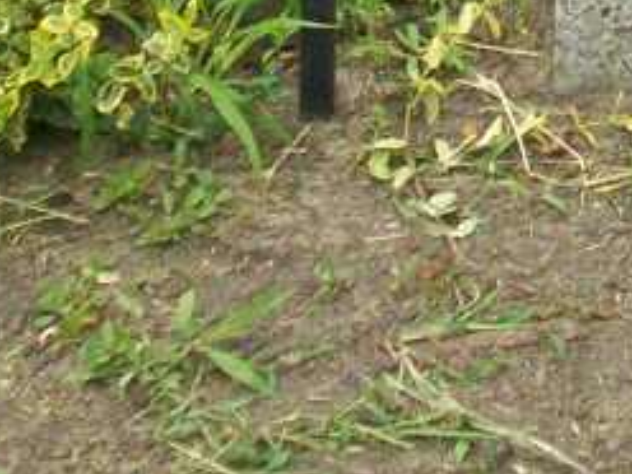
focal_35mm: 191
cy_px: -538
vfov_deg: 7.4
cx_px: 701
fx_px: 3487
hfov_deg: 10.2
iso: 200
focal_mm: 6.2
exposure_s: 1/770
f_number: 2.8
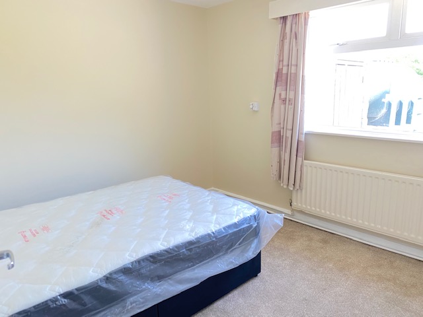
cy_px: 158
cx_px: 212
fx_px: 318
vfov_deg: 53.1
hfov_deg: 67.3
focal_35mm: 26
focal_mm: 4.25
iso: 250
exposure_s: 1/60
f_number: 1.8
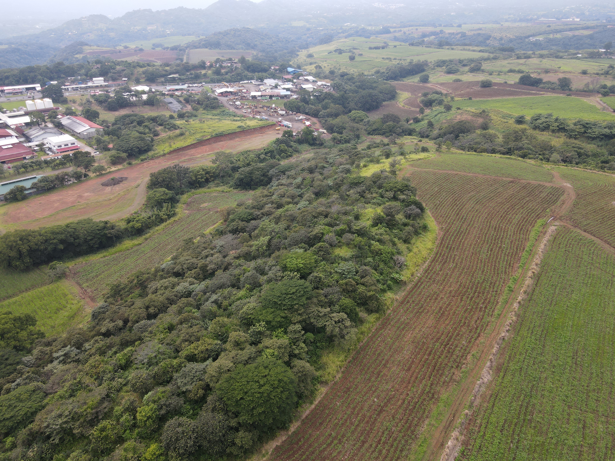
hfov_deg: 71.6
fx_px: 426
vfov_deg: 56.8
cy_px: 230
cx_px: 308
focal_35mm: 24
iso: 100
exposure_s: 1/100
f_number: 2.8
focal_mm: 4.5
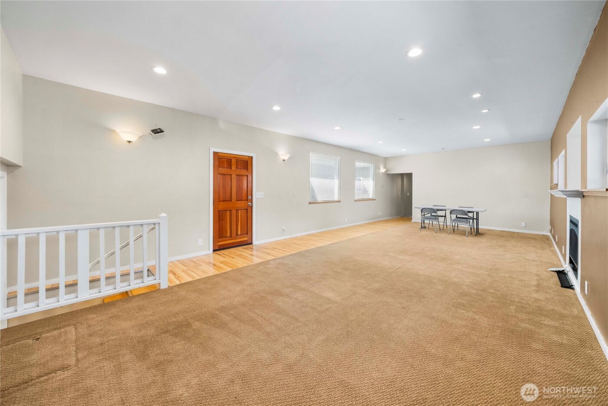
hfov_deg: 108.3
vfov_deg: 85.5
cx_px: 304
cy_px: 203
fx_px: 220
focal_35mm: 13
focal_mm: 13
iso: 1000
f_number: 7.1
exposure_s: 1/13
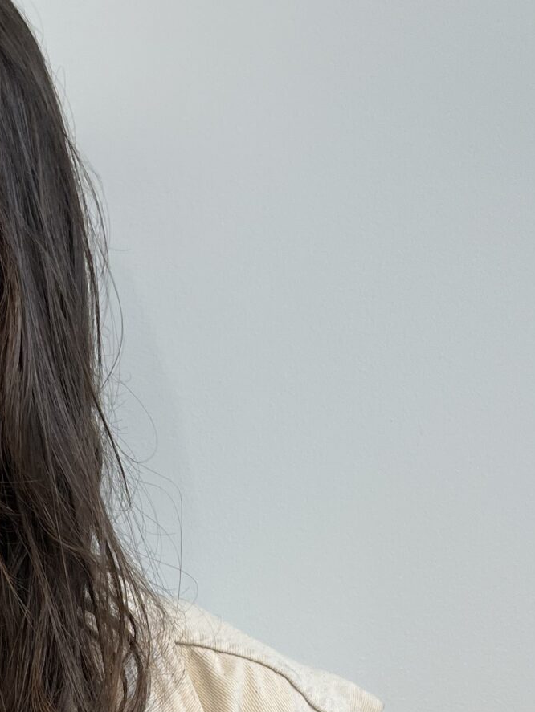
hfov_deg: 19.0
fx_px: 1544
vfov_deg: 24.5
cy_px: 745
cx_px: -33
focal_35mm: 75
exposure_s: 1/100
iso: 50
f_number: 1.5
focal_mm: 5.7
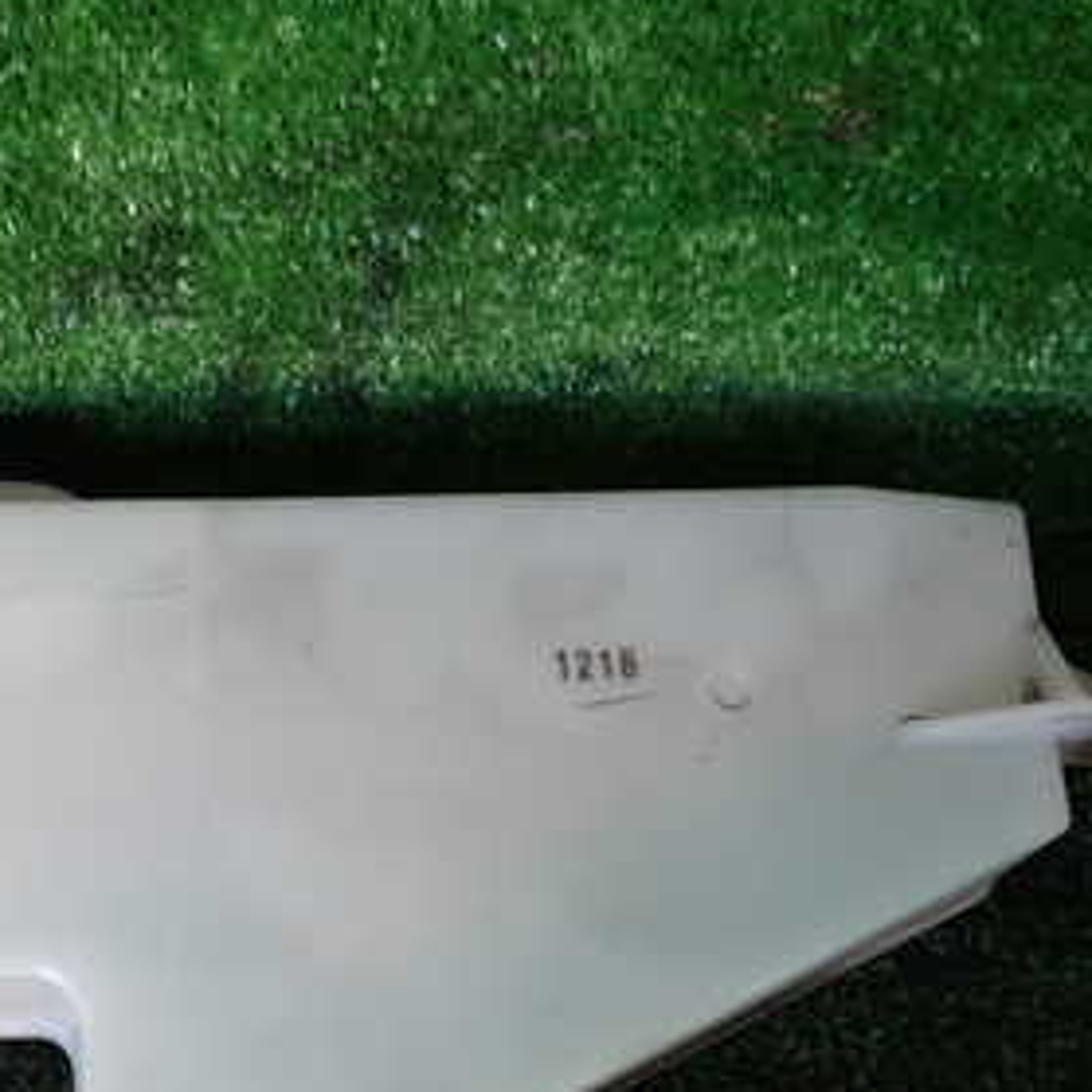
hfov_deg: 29.3
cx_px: 204
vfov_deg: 29.8
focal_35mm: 57
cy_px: 740
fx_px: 2034
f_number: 2.3
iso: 200
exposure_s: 1/60
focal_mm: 5.4
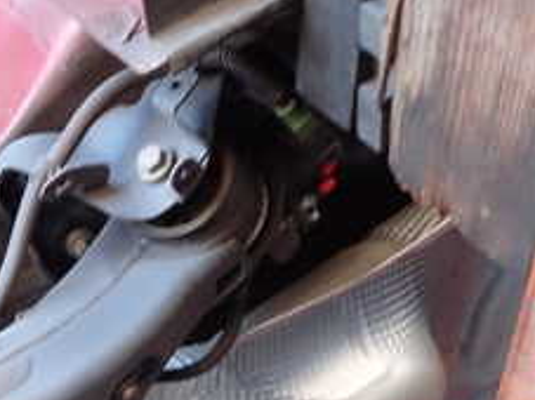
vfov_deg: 20.9
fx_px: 1020
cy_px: 468
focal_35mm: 66
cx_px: -75
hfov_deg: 26.7
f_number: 2
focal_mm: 4.5
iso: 200
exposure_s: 1/40
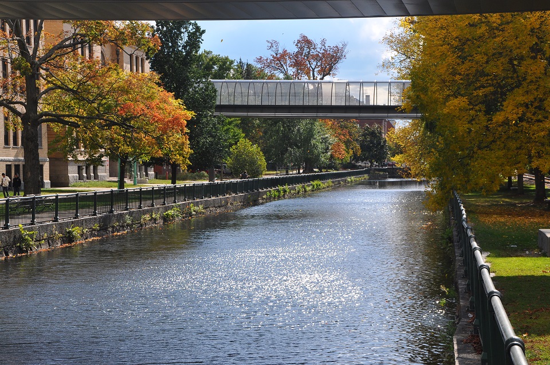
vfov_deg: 18.1
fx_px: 1144
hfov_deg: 27.0
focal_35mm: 75
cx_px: 275
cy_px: 182
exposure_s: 1/250
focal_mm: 50
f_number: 8
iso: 400
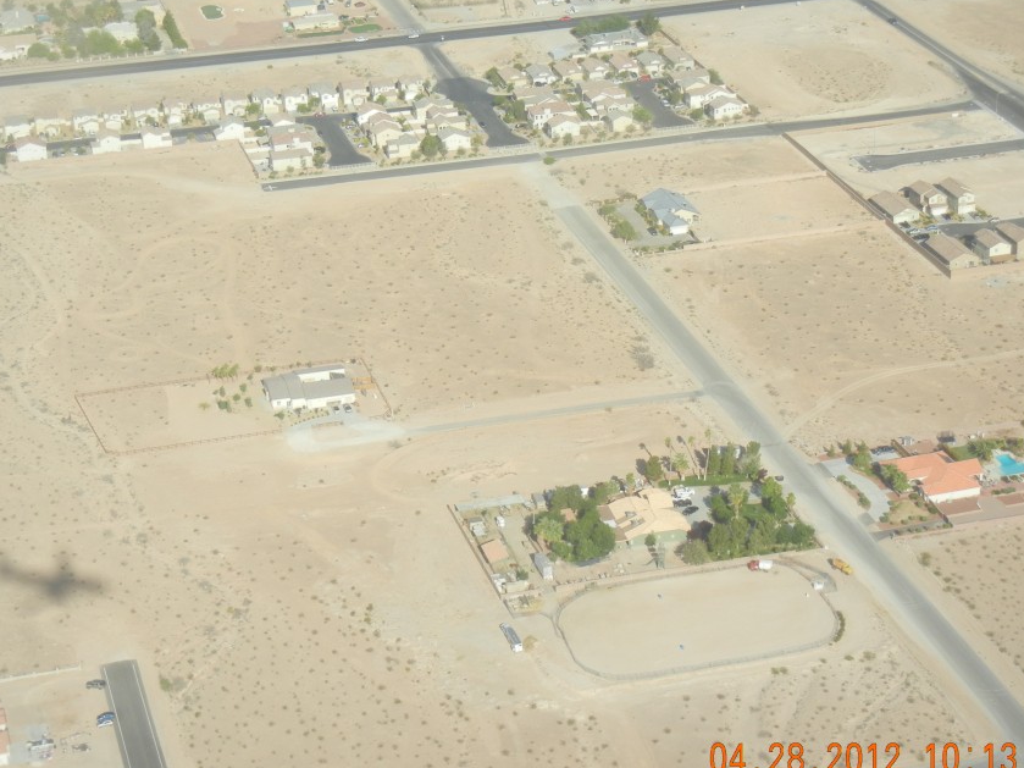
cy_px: 387
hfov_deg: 23.6
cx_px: 469
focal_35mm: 83
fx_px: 2455
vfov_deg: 17.8
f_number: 4.1
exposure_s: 1/956
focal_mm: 12.2
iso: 160
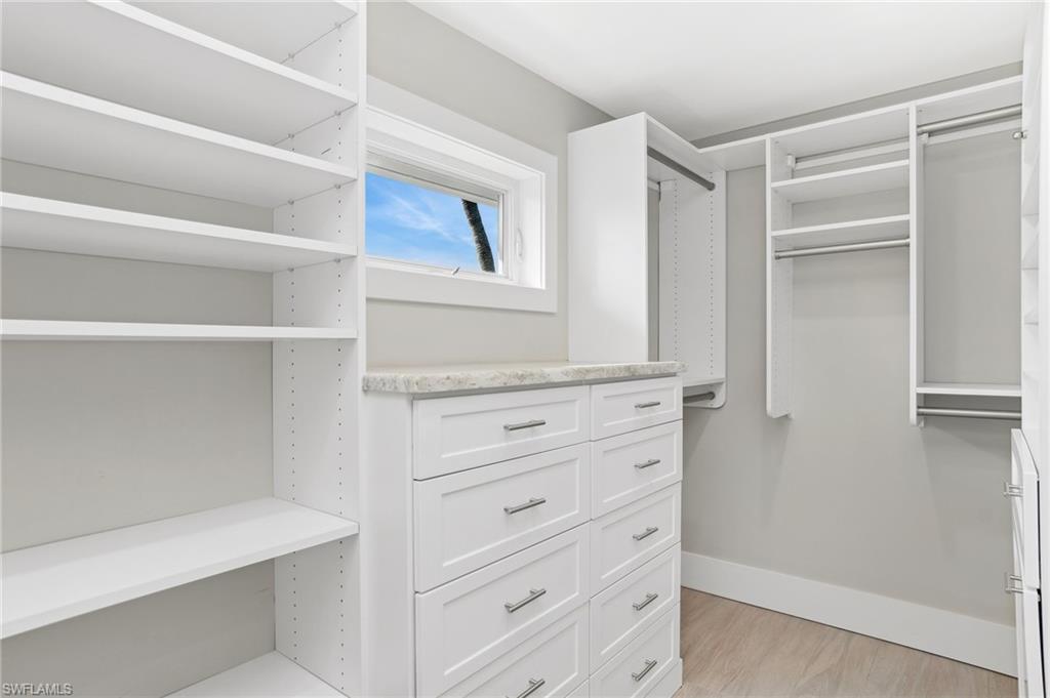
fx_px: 525
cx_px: 525
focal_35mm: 18
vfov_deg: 67.3
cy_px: 349
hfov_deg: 90.0
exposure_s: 1/100
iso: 200
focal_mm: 12
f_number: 8
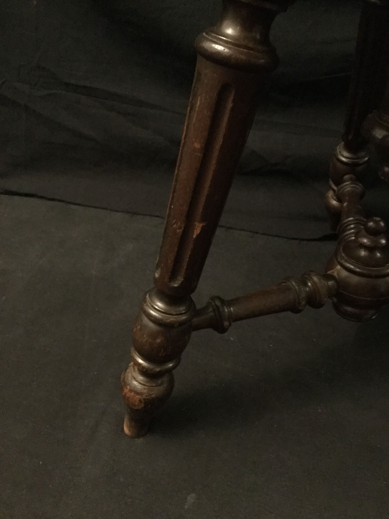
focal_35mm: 31
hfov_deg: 45.4
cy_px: 260
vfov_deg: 58.4
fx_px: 464
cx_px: 194
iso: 800
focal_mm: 3.3
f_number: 2.4
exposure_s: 1/17
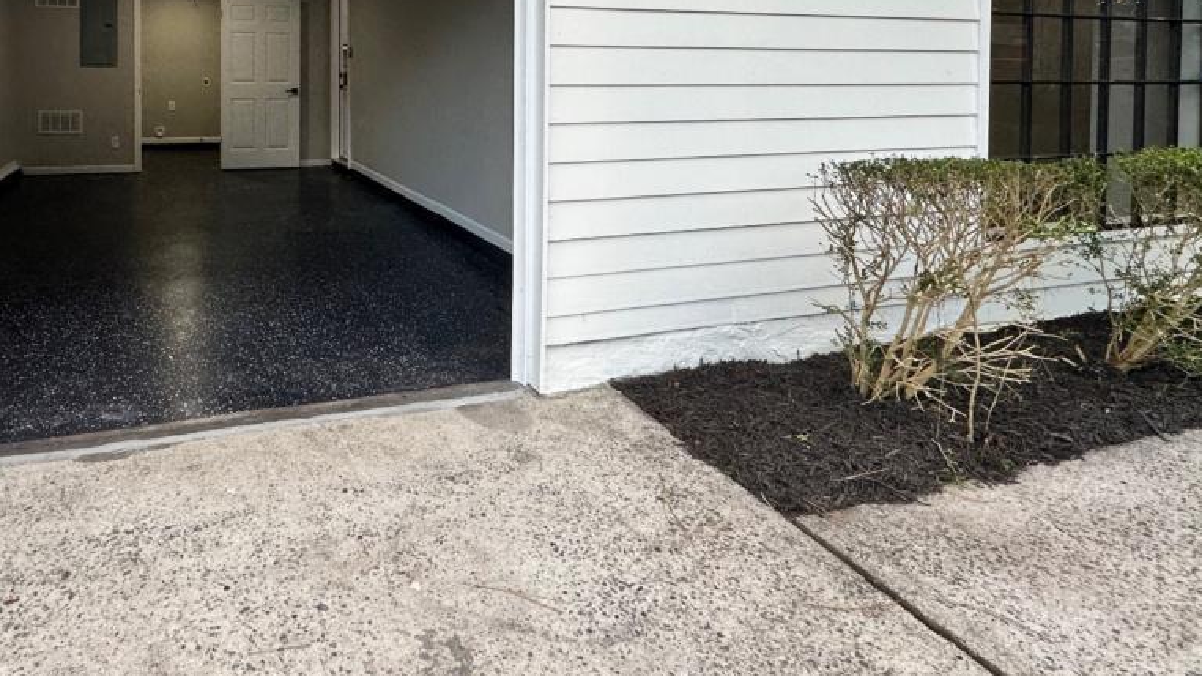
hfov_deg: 74.3
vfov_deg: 44.0
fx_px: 765
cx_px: 414
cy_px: 85
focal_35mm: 24
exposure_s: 1/120
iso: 64
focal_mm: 2.22
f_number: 2.2
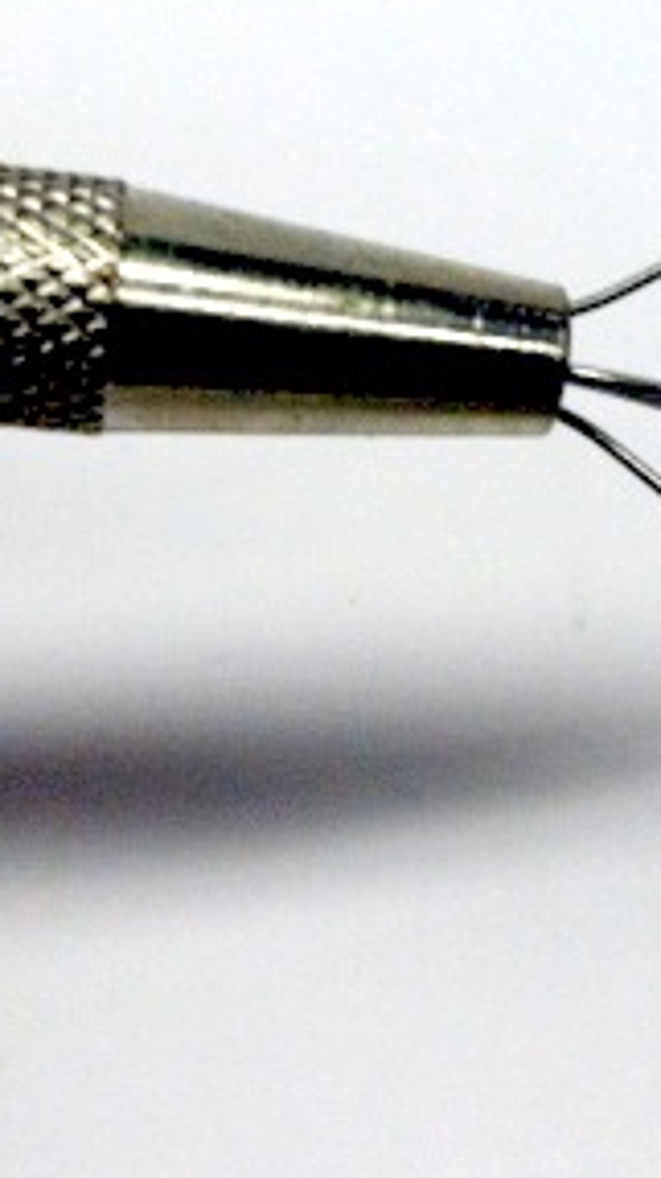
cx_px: 394
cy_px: 523
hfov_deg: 16.5
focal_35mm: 73
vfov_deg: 29.0
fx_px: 2279
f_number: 2.8
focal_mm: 3.85
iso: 125
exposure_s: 1/120
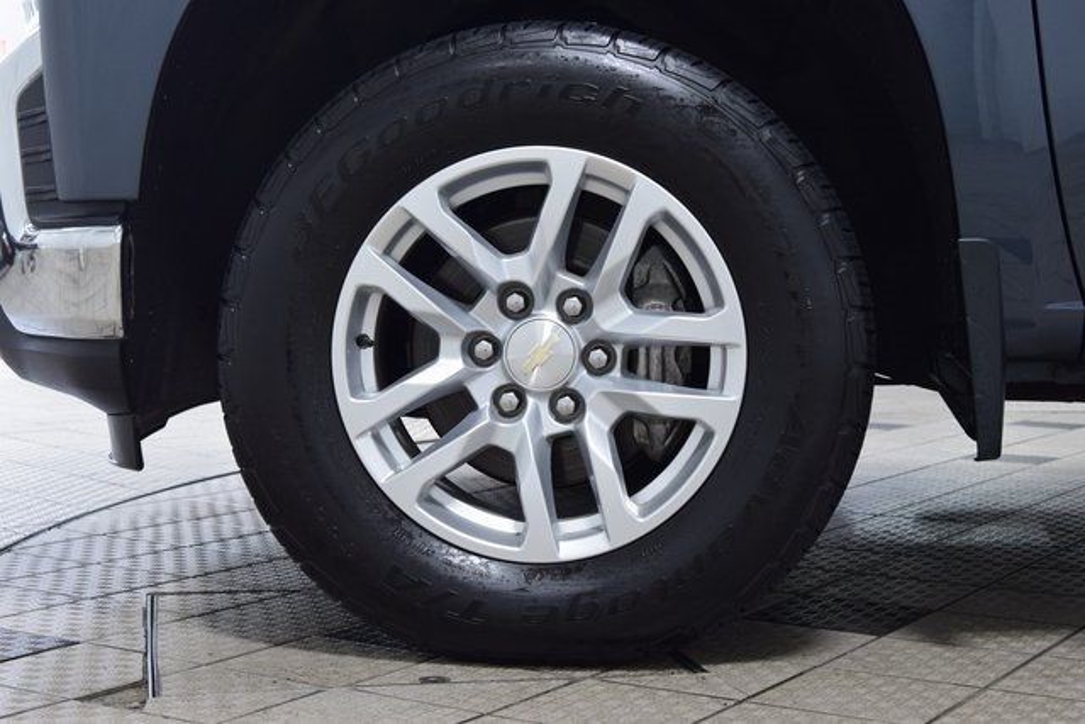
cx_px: 542
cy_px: 362
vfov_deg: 23.8
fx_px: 1718
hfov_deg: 35.0
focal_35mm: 57
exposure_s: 1/15
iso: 640
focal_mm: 38
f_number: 6.3
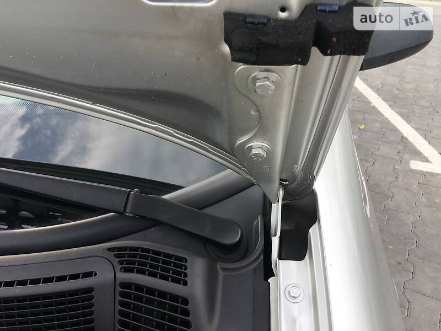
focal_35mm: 29
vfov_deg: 48.2
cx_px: 220
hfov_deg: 61.7
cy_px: 166
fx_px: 369
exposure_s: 1/228
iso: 25
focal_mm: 4.2
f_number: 2.2
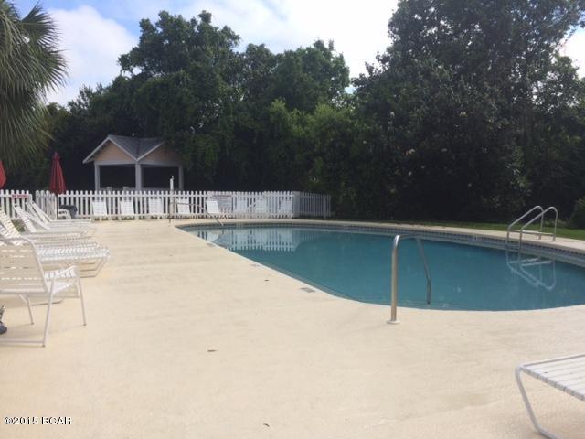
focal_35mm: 29
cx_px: 292
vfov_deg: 48.2
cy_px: 220
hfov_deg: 61.7
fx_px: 490
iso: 32
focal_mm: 4.15
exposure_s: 1/1642
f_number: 2.2
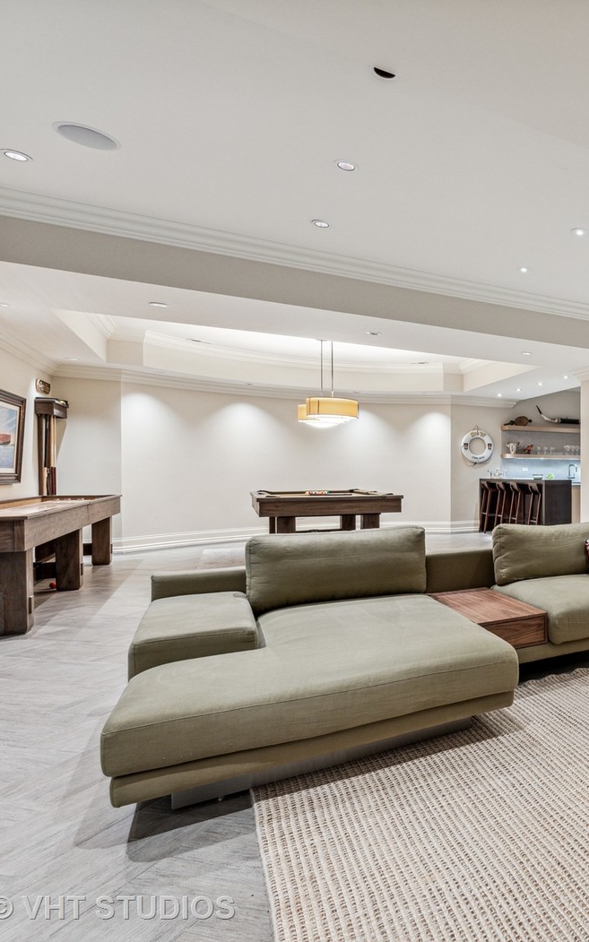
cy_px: 473
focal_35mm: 22
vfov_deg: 79.6
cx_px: 637
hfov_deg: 43.6
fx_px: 565
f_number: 9.5
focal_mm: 14
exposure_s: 1/2
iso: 400
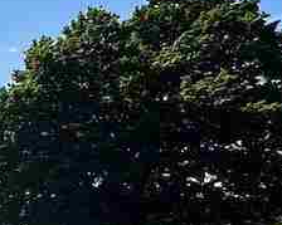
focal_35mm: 78
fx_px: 651
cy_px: 222
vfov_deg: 19.1
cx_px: -283
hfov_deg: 17.5
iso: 50
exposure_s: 1/2817
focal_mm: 2.22
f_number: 2.2
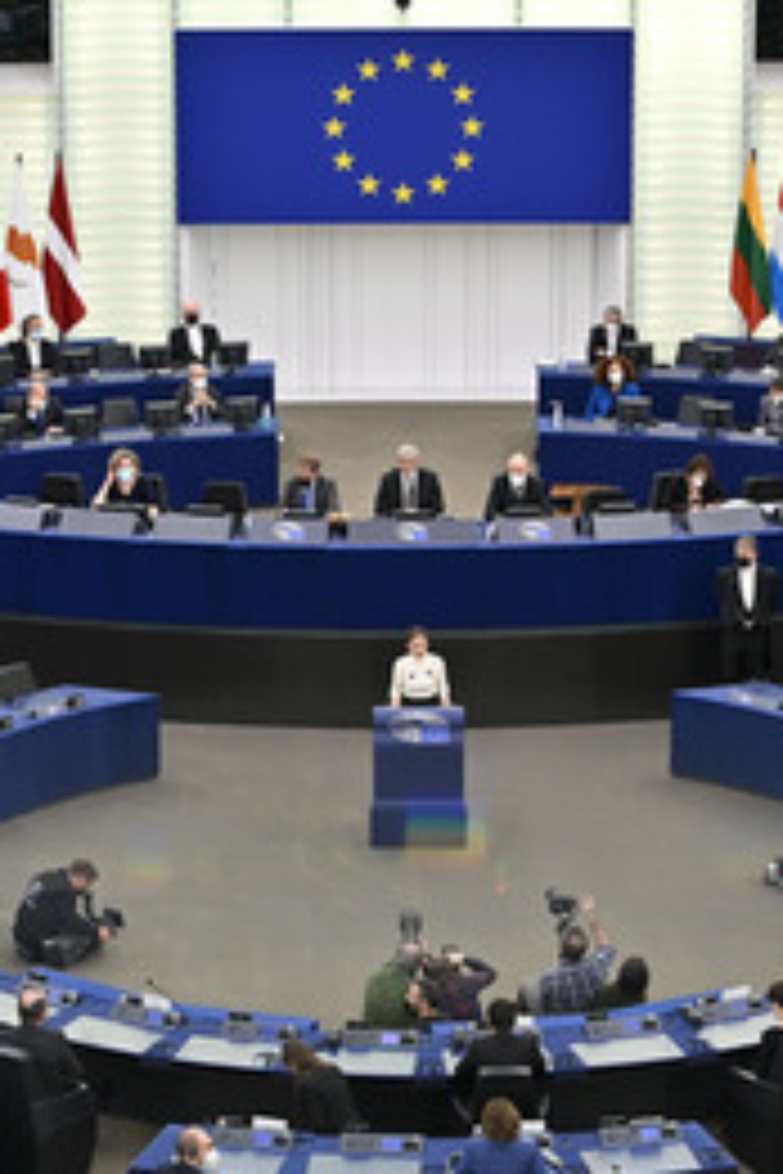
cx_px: 421
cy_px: 661
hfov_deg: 11.3
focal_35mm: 121
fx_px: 3947
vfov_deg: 16.9
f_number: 2.8
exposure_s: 1/320
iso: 1000
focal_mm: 70
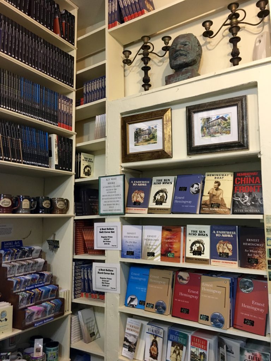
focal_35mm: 29
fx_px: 303
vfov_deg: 61.7
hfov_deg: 48.2
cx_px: 136
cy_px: 180
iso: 250
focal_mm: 4.15
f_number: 2.2
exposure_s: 1/30
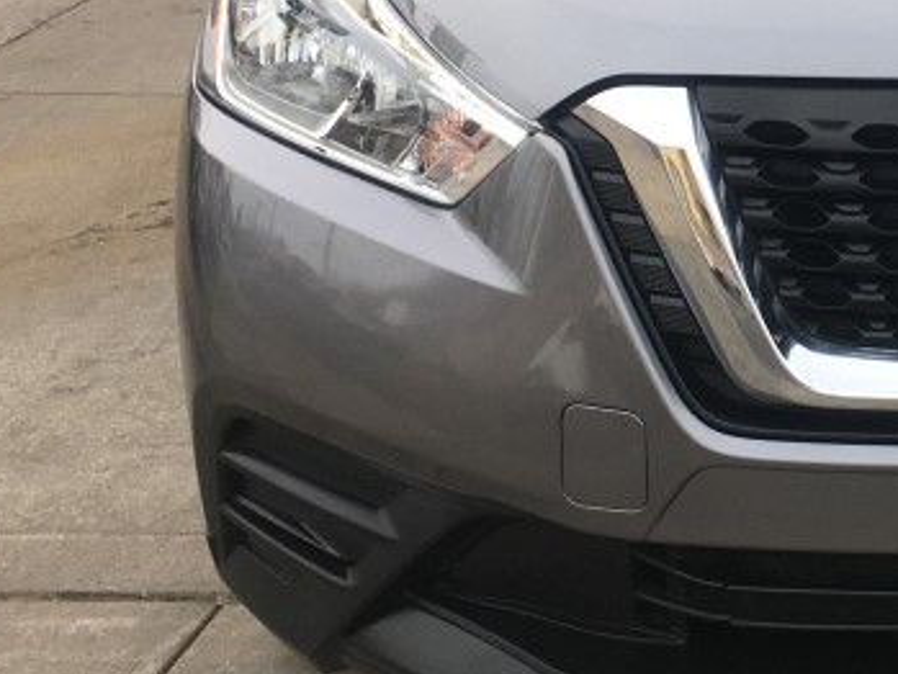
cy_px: 59
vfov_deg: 17.1
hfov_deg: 21.9
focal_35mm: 85
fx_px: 2206
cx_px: 955
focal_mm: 4.15
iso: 25
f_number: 2.2
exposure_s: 1/411
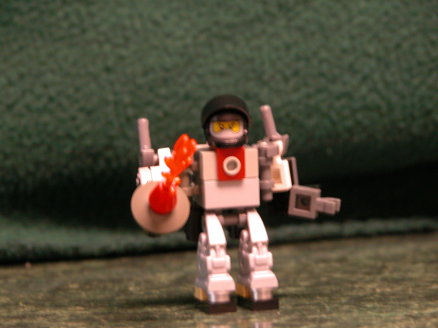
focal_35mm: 223
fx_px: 2822
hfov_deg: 8.9
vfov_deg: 6.7
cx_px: 219
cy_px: 164
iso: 400
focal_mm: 56.7
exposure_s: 1/3.9
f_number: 5.2
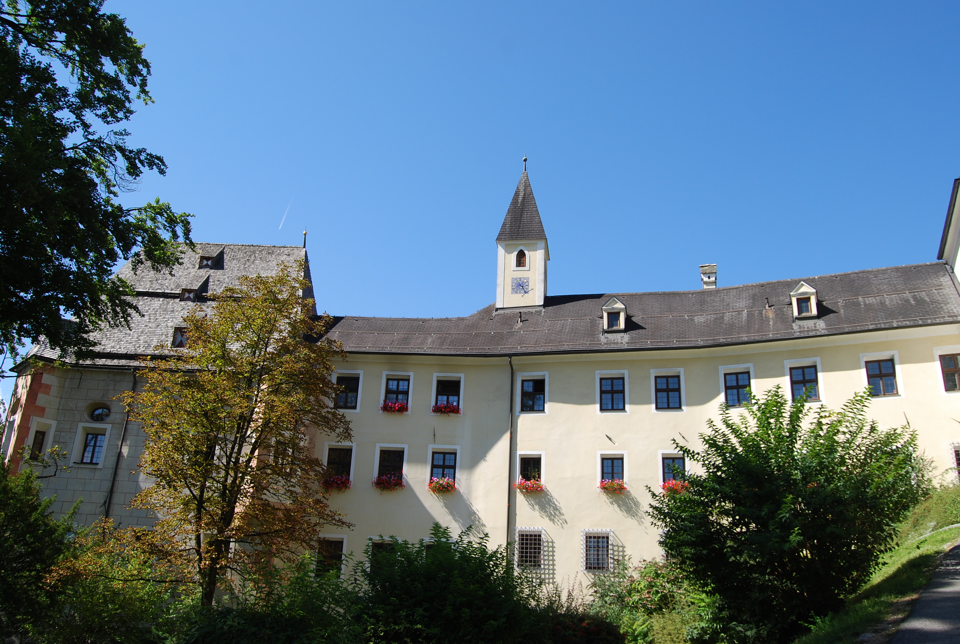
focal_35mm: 27
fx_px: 721
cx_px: 480
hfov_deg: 67.3
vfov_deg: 48.1
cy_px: 322
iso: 100
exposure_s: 1/200
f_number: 7.1
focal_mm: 18
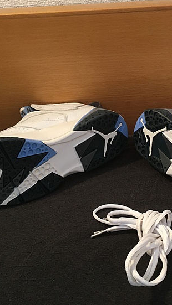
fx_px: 349
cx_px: 130
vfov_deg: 47.4
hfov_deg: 27.3
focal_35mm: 43
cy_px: 151
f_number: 2.2
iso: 125
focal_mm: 4.15
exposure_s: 1/30
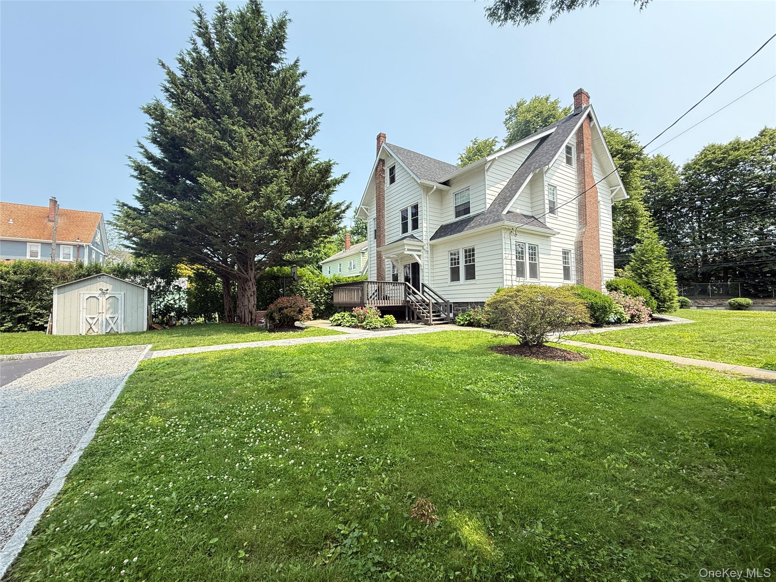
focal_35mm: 14
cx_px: 388
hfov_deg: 102.1
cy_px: 291
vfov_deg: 85.7
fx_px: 314
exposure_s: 1/569
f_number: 2.2
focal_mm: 2.22
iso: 64
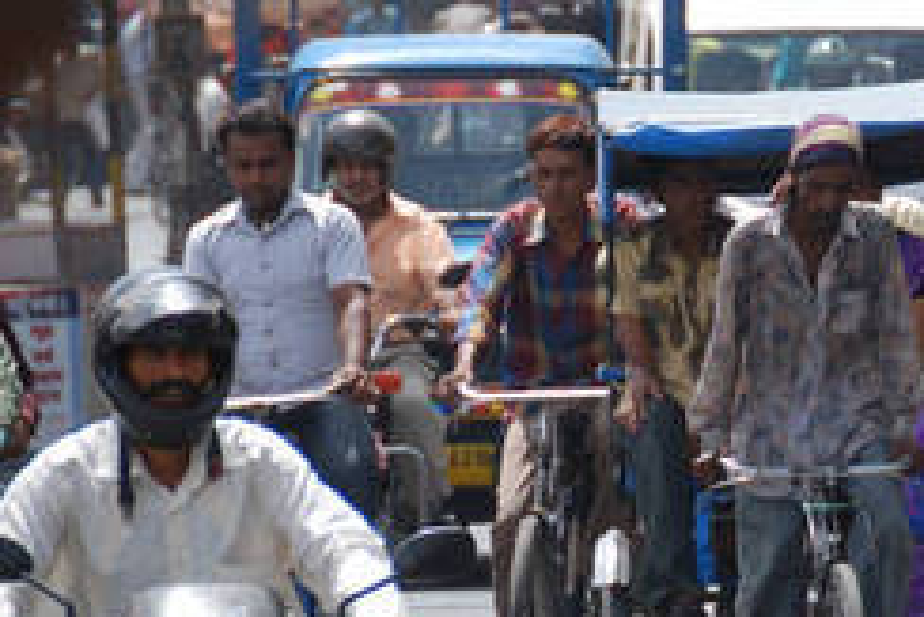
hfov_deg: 2.8
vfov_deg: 1.9
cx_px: 1235
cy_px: -83
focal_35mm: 731
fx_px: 18773
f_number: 5.6
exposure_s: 1/400
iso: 160
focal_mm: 170
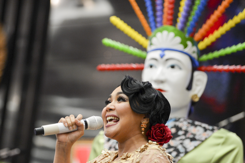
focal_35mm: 120
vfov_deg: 11.4
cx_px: 122
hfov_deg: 17.1
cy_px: 82
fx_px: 816
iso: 2500
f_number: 2.8
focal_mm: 120
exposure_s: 1/125
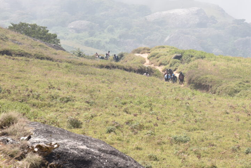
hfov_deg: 14.3
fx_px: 997
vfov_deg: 9.6
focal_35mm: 143
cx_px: 167
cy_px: 68
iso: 200
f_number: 11
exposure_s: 1/160
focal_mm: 100
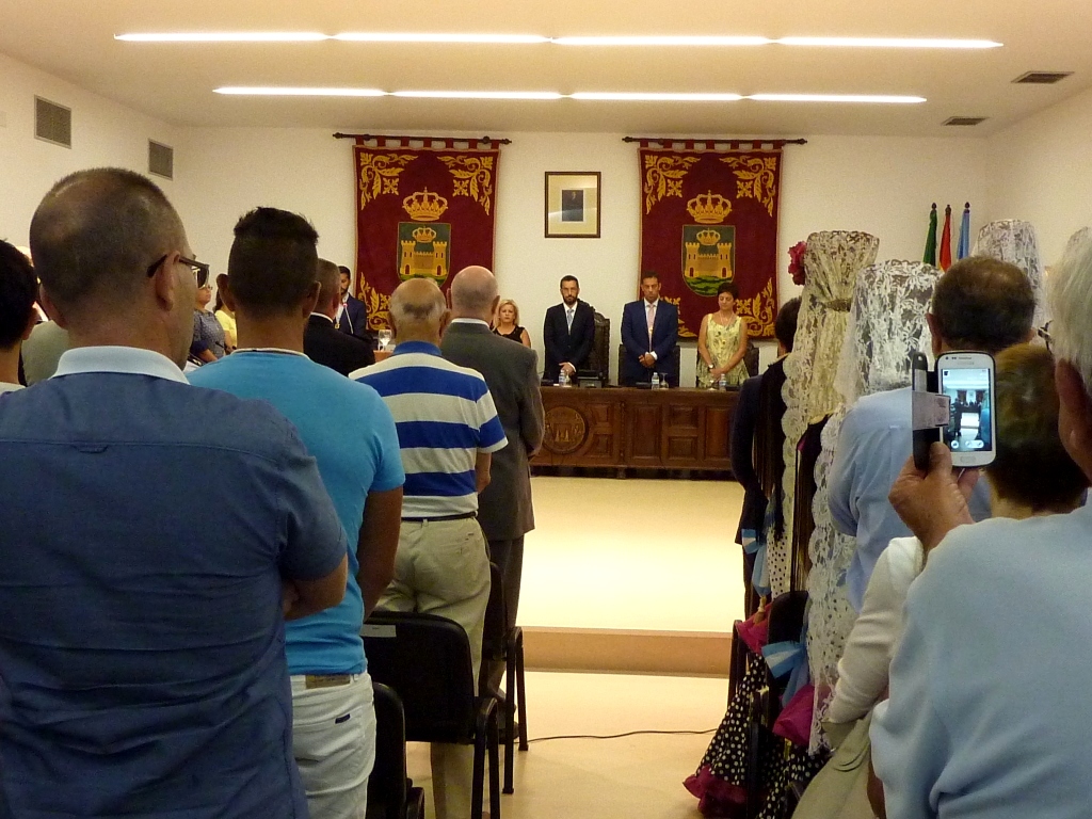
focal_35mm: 43
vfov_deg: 33.6
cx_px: 546
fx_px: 1356
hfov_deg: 43.9
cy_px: 410
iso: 400
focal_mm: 4.1
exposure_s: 1/30
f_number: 3.3
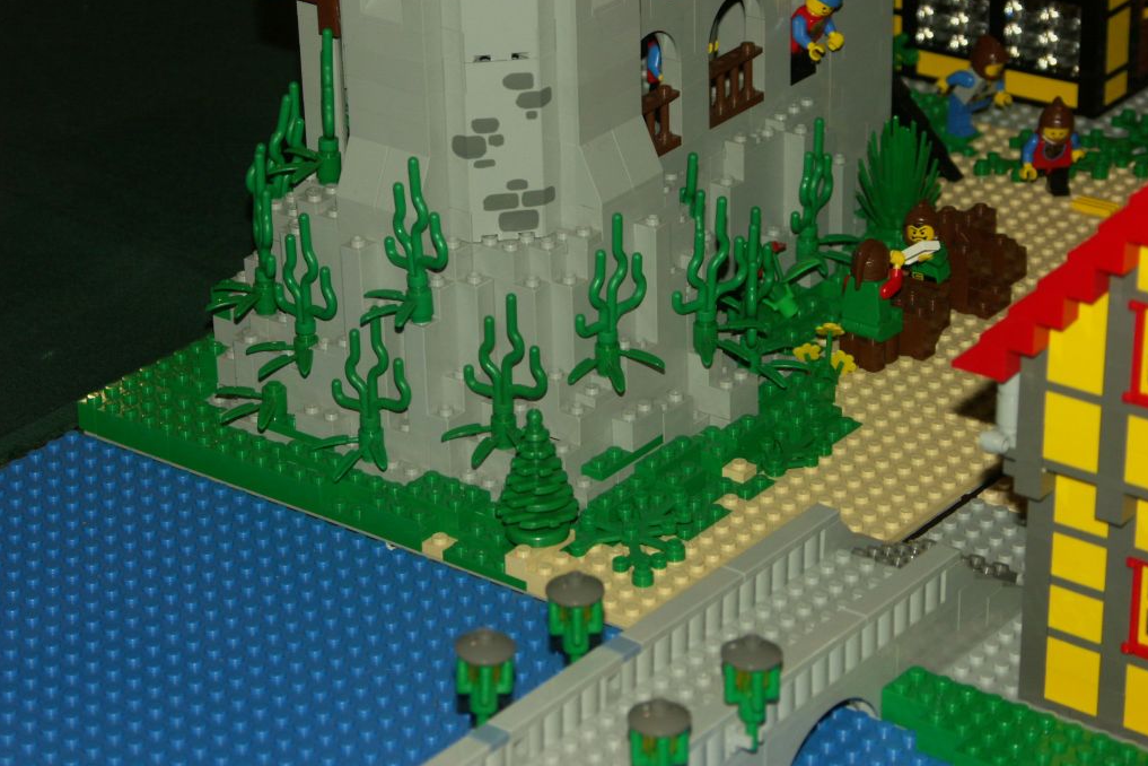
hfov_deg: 18.6
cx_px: 576
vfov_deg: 12.5
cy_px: 350
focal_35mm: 110
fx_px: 3508
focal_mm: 26.76
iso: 200
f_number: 3.5
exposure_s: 1/100
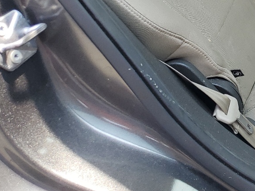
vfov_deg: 18.7
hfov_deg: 23.3
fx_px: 530
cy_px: -70
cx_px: 350
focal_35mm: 72
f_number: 1.5
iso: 50
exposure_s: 1/323
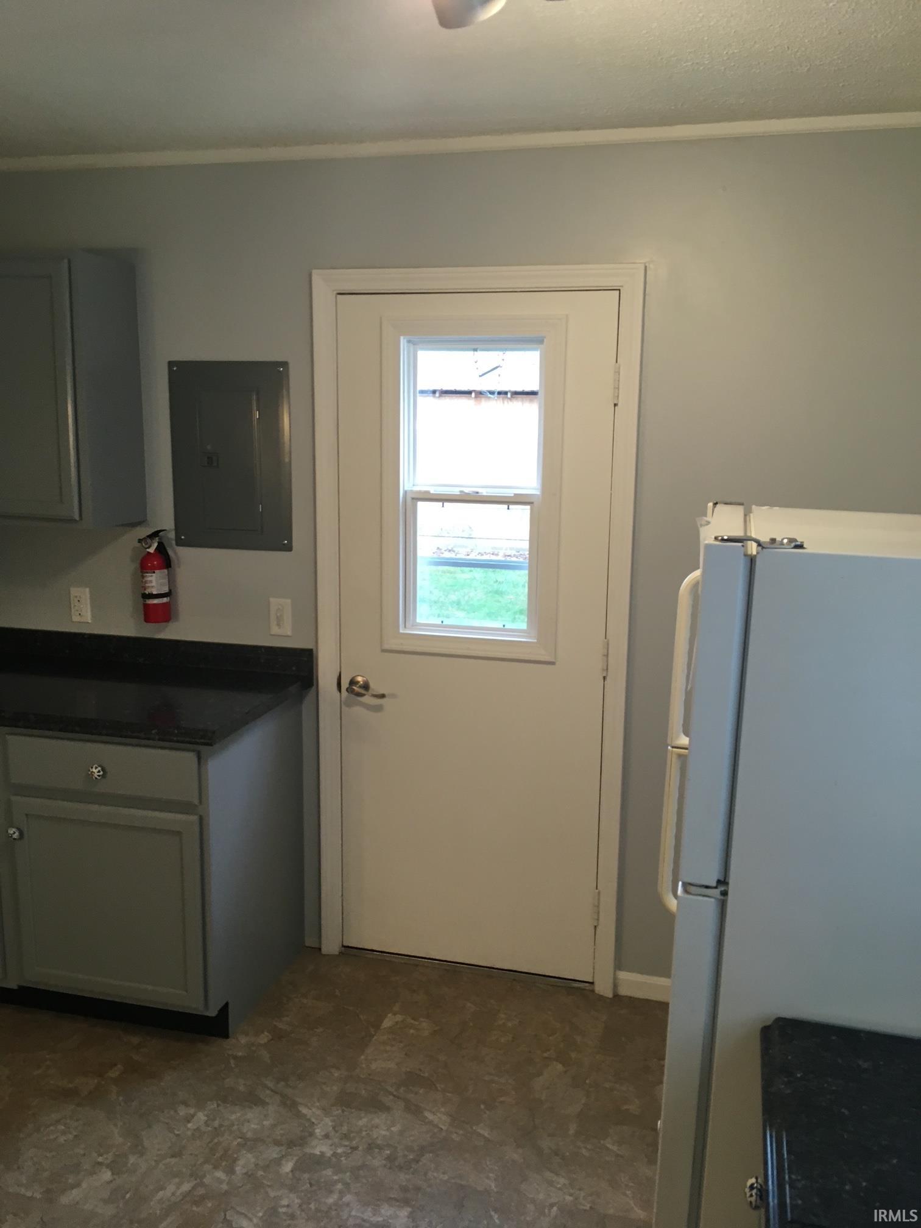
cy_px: 614
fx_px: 1029
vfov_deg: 61.7
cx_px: 460
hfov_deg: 48.2
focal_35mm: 29
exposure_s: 1/30
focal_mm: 4.15
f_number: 2.2
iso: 100
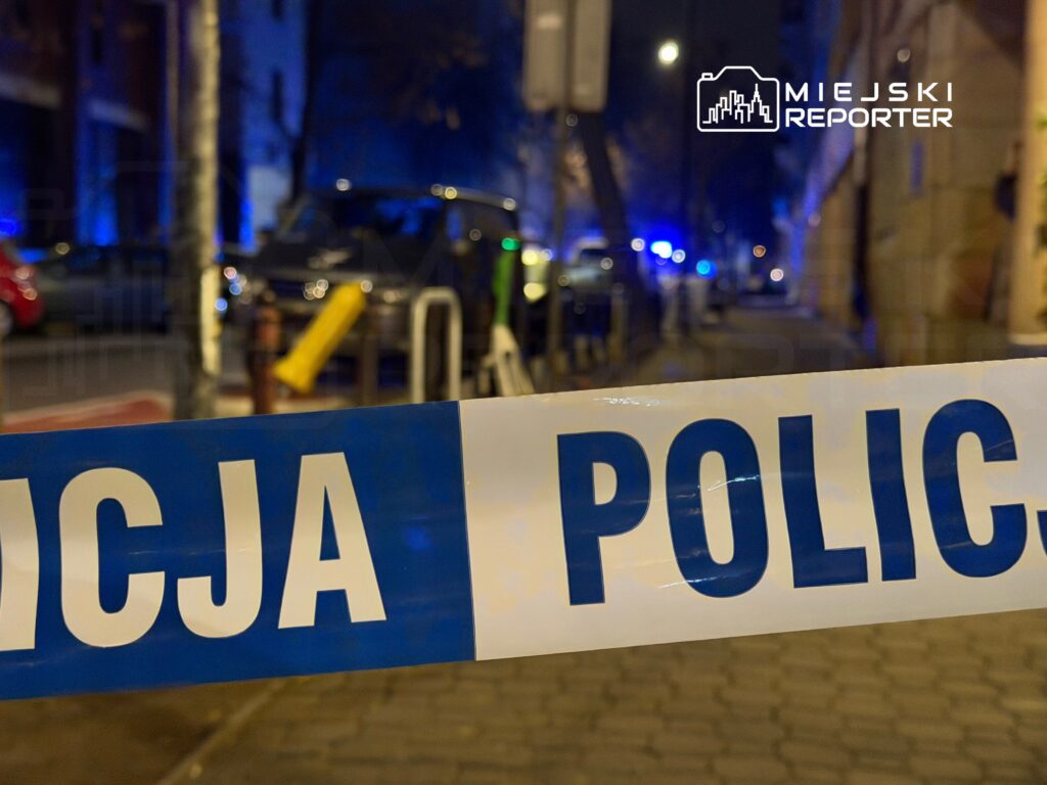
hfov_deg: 39.7
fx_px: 1452
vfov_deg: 30.3
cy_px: 392
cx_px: 524
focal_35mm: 48
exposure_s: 1/25
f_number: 1.78
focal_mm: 6.76
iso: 800
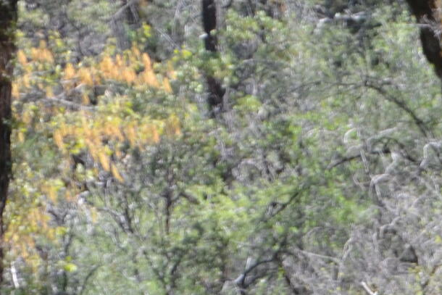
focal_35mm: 405
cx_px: 356
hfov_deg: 5.1
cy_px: 597
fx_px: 4979
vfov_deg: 3.4
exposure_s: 1/125
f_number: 5.6
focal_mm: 55
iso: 140
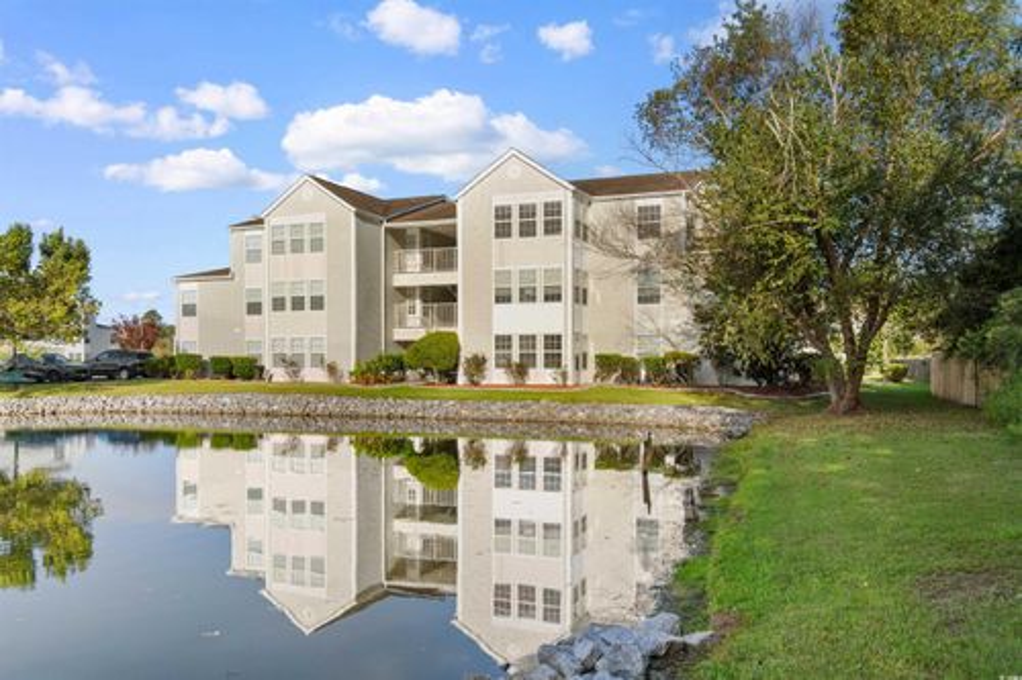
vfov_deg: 43.6
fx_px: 851
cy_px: 340
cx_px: 511
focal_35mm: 30
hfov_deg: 61.9
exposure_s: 1/320
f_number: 9
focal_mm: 20
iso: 100
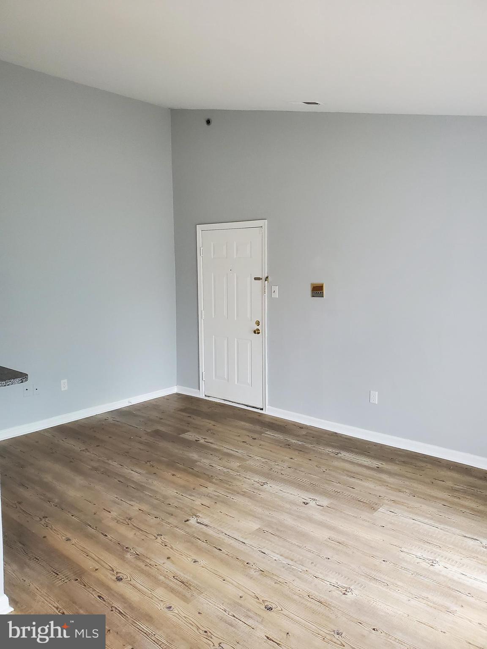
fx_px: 488
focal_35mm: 26
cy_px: 324
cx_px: 244
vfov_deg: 67.3
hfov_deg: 53.1
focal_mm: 4.3
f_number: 2.4
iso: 320
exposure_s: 1/120
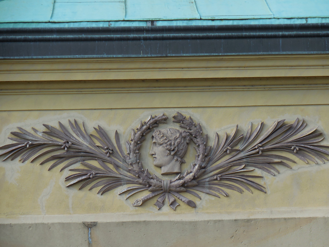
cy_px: 124
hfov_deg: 13.3
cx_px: 164
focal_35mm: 149
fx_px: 1416
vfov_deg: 10.0
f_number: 5.4
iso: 125
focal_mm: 26.8
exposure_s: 1/320
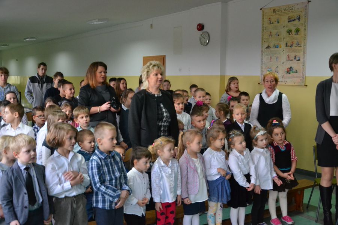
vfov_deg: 29.9
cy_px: 112
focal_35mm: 45
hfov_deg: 43.6
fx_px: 422
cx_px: 169
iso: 3200
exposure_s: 1/250
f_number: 4.2
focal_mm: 30
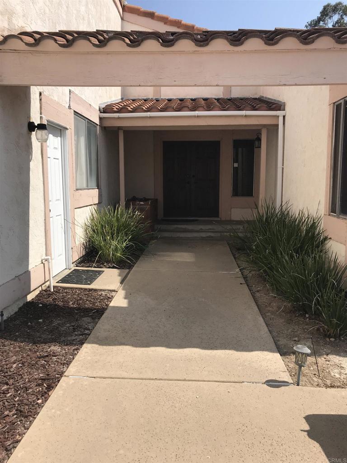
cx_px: 174
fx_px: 374
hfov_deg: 49.7
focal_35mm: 28
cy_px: 232
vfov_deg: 63.4
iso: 20
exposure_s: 1/2994
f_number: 1.8
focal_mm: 3.99
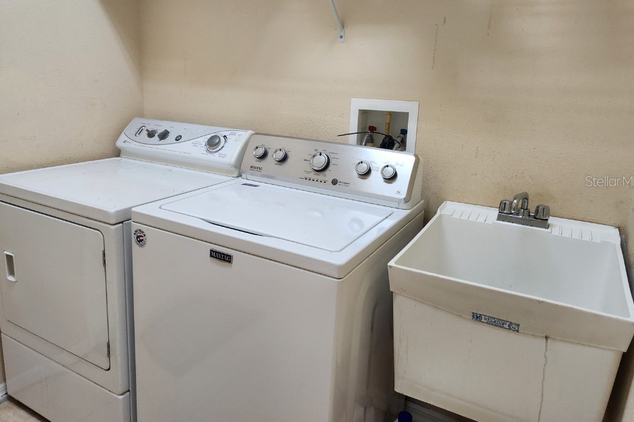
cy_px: 181
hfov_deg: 69.4
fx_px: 458
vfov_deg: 49.4
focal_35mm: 26
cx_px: 304
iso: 160
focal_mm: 5.4
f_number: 1.8
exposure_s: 1/120
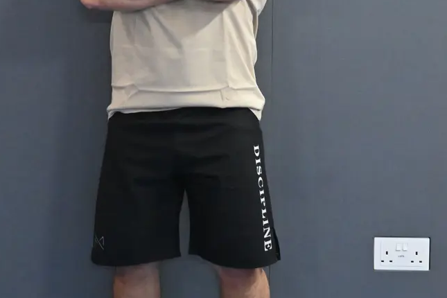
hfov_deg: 11.1
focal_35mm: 186
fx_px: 2309
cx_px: 199
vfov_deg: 7.3
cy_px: -40
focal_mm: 50
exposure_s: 1/50
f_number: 6.3
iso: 6400
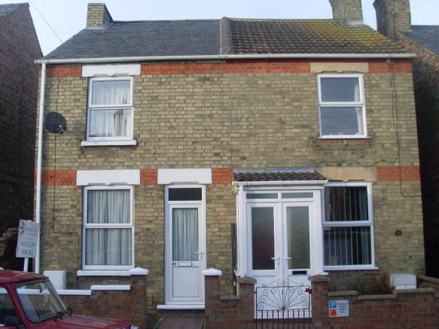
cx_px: 220
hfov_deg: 49.0
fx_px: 482
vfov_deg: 37.7
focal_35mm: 38
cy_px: 164
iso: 80
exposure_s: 1/90
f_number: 7.7
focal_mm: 6.3
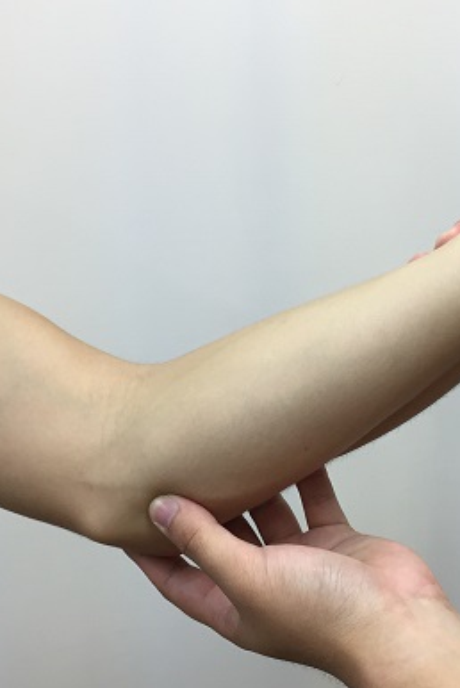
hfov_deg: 26.4
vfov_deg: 38.8
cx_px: 311
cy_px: 394
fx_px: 976
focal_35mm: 51
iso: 32
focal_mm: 4.15
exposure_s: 1/30
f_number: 2.2
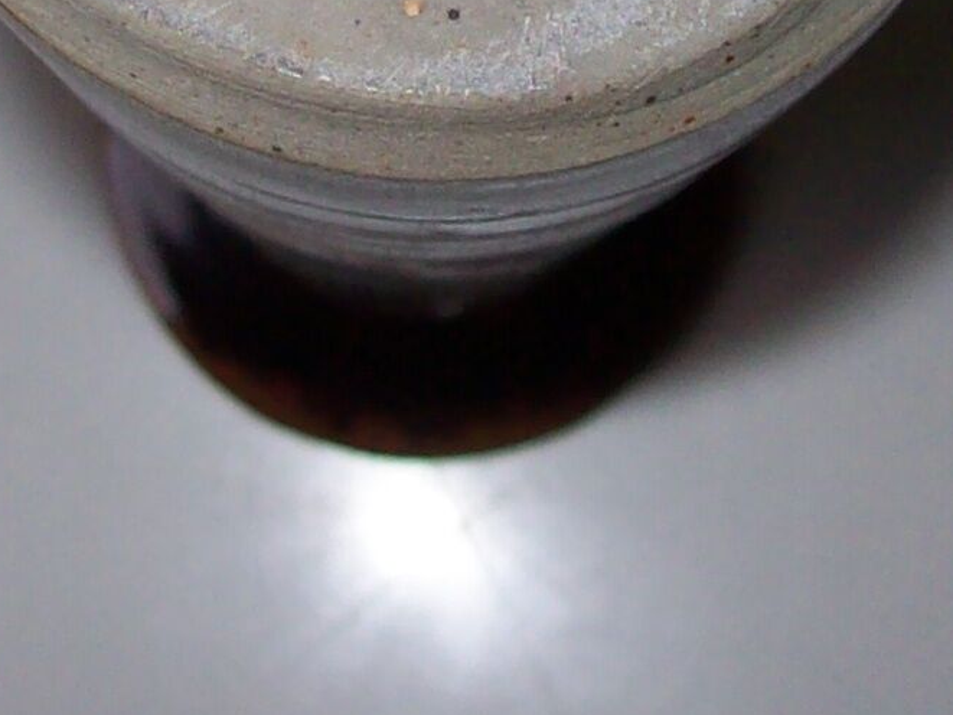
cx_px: 327
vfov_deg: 9.5
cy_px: -92
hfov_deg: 12.7
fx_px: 4268
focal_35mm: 155
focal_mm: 6
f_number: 2.7
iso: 80
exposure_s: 1/64
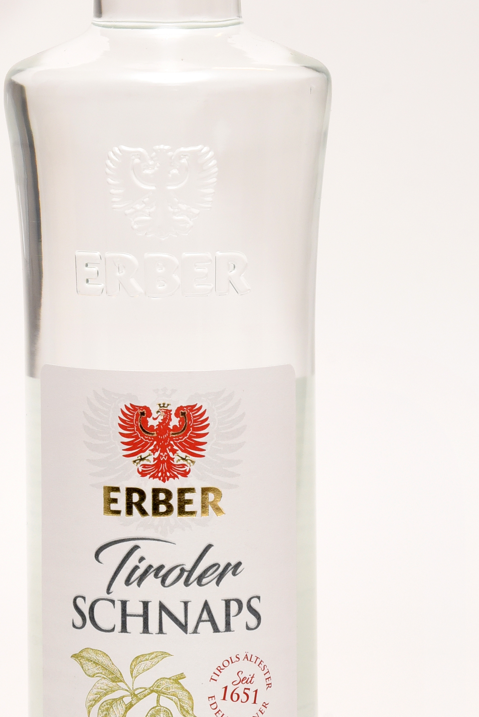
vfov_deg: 11.9
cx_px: 178
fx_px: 3450
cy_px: 327
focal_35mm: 173
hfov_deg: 7.9
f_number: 14
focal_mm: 85
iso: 800
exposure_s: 1/125
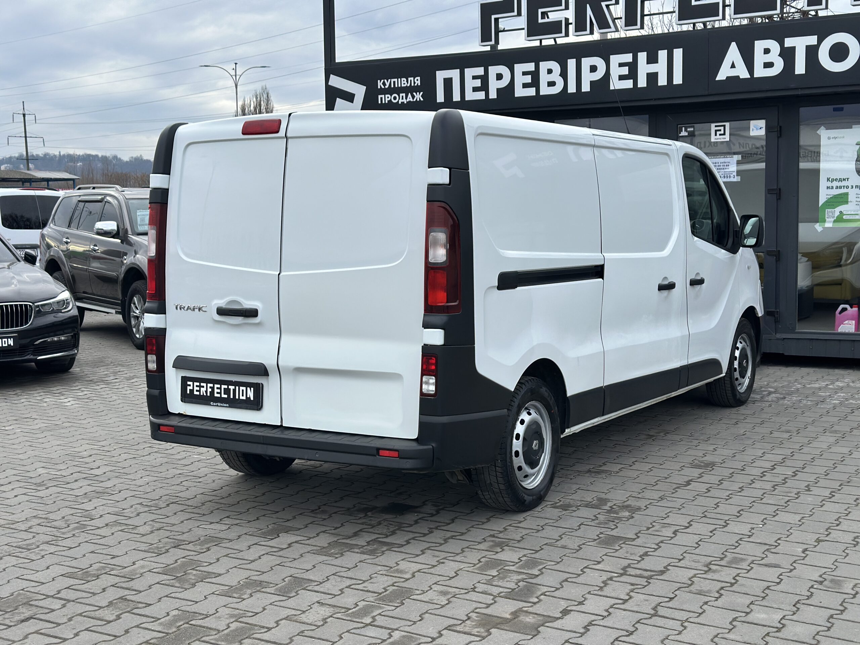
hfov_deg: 39.7
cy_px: 322
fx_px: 1193
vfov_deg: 30.3
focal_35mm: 48
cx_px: 430
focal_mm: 6.86
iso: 80
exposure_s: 1/1880
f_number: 1.78
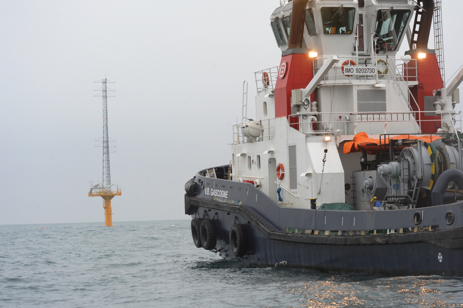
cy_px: 154
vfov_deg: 11.4
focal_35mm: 120
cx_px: 232
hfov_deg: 17.1
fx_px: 1542
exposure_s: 1/500
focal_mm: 120
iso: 1250
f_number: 8
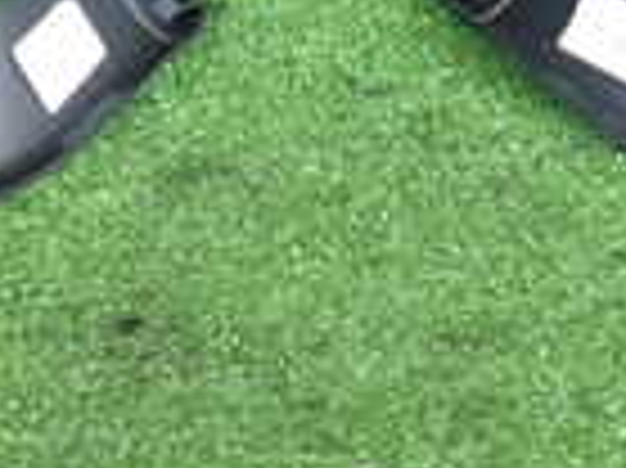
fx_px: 1951
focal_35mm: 108
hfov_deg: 18.2
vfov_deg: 12.4
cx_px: 261
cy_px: -400
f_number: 2
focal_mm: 4.5
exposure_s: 1/40
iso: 200
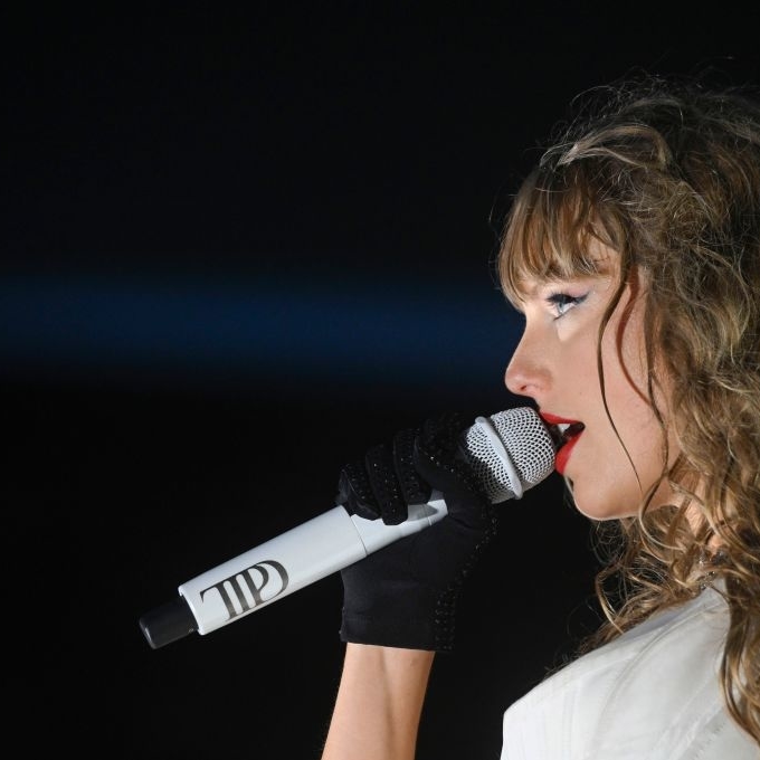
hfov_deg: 3.4
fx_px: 12718
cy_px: 381
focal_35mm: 512
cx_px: 383
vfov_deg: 3.4
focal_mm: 400
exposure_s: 1/320
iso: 2500
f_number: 6
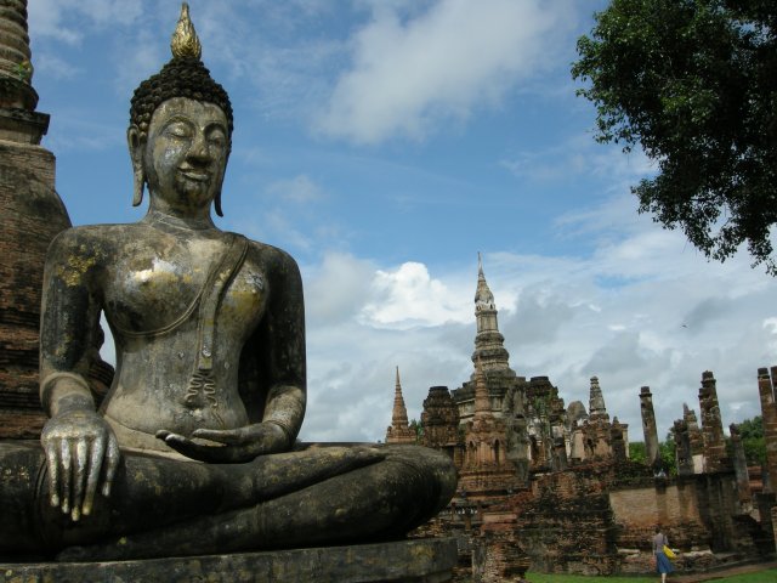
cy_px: 292
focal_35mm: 36
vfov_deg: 39.7
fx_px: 808
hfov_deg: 51.4
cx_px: 388
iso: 64
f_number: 6.8
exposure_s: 1/335
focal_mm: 7.5
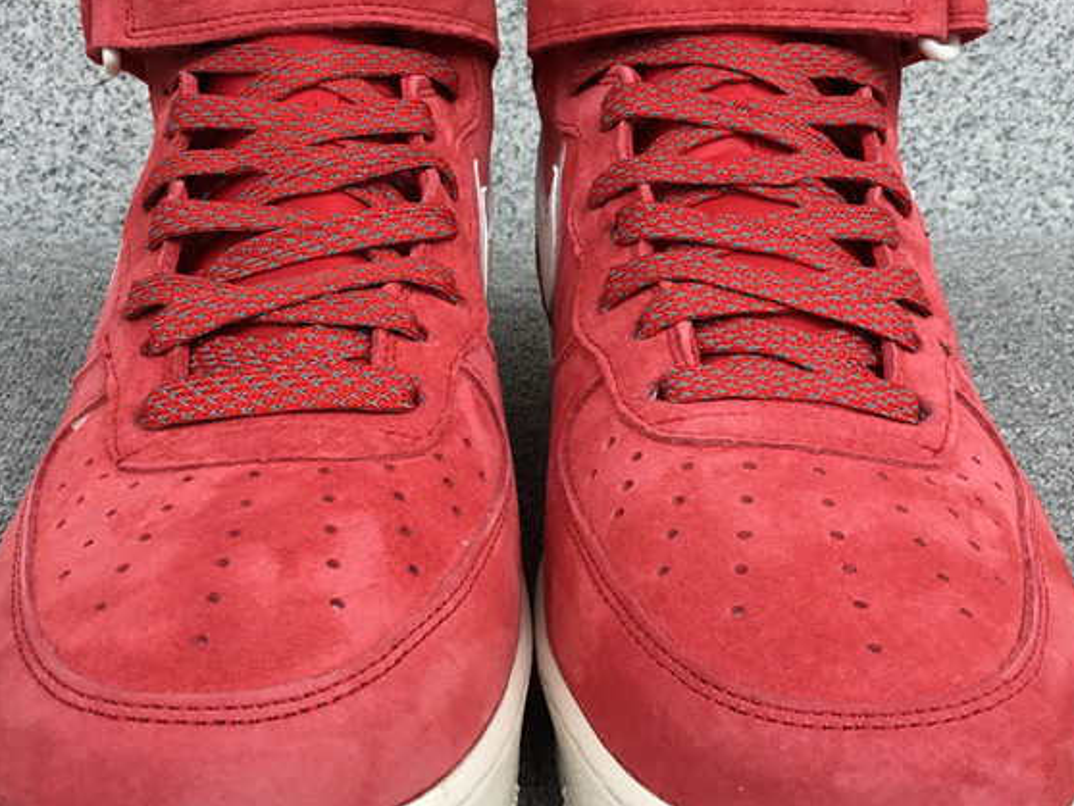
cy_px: 426
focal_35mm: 50
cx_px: 522
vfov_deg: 29.1
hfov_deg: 38.2
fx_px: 1552
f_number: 2.4
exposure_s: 1/100
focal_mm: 3.3
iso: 32
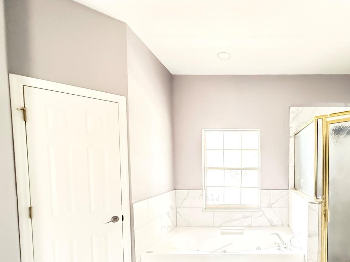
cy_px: 180
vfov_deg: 61.5
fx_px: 212
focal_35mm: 21
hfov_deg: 74.1
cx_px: 257
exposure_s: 1/52
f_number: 2.2
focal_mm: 2.22
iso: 1600
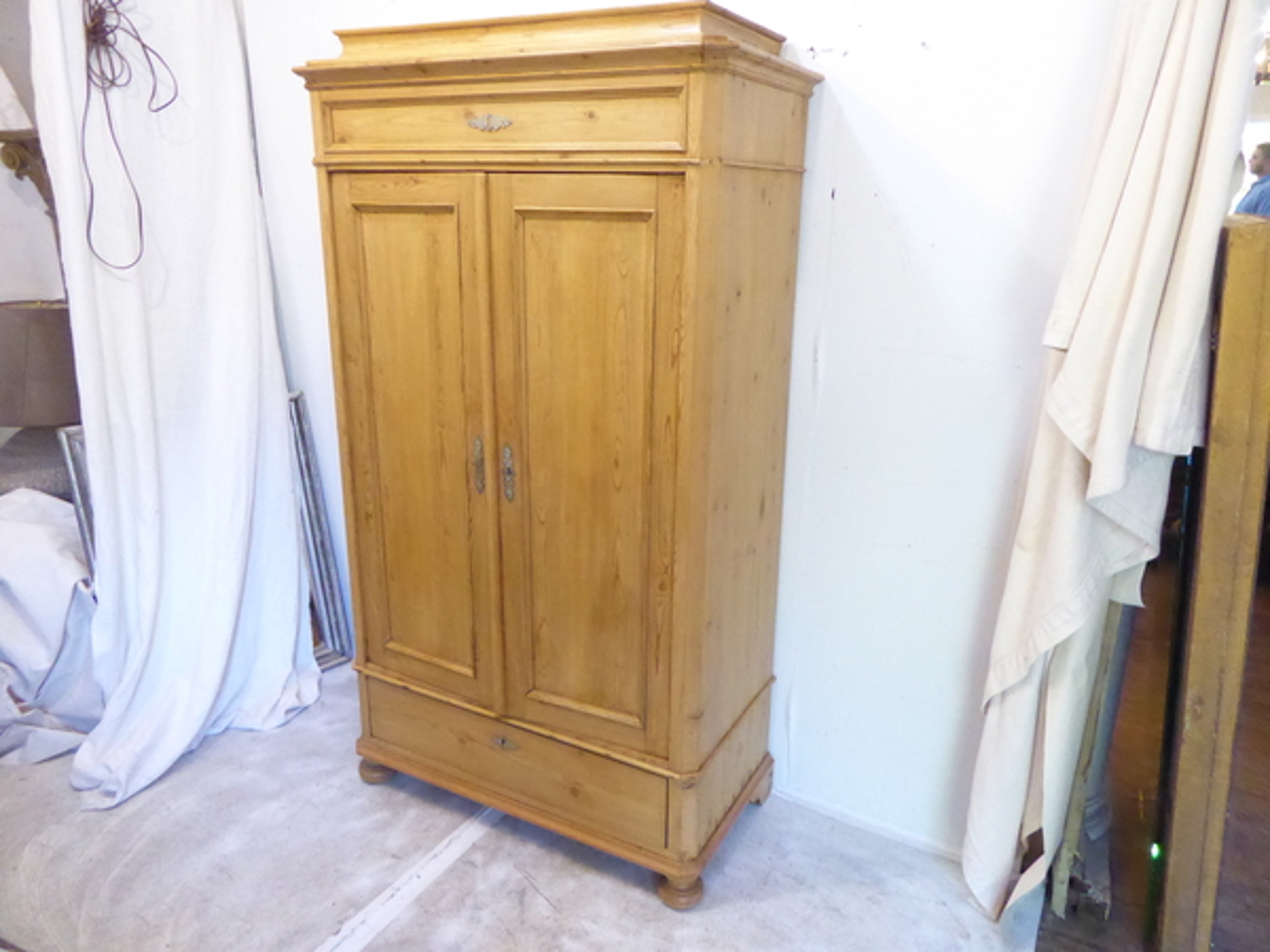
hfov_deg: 69.4
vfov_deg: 54.9
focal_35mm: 25
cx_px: 635
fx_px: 917
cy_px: 476
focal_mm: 4.3
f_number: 3.3
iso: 1600
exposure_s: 1/80
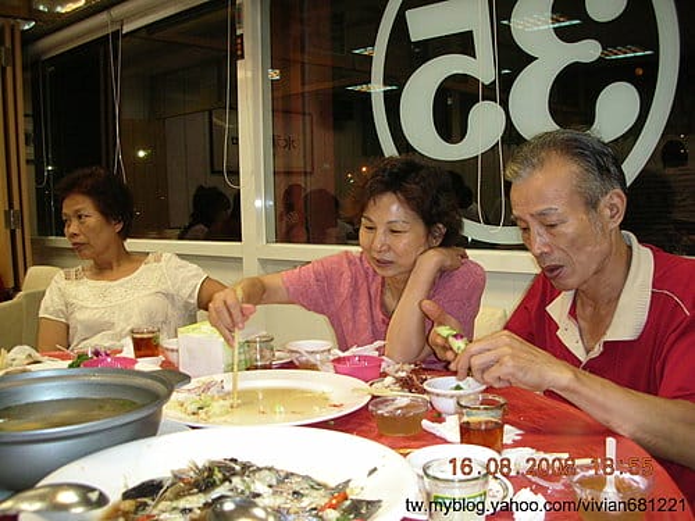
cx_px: 348
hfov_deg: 52.6
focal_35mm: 35
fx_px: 703
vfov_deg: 40.7
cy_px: 260
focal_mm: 5.8
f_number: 3
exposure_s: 1/31
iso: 136
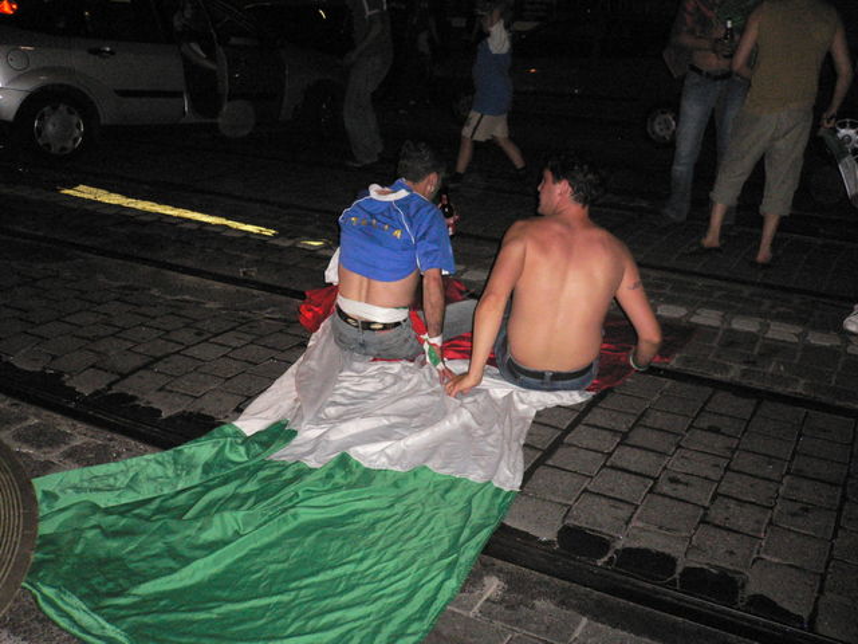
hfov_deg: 52.6
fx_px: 868
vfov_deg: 40.7
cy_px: 322
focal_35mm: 35
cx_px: 429
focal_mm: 5.8
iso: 400
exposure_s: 1/60
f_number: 2.8
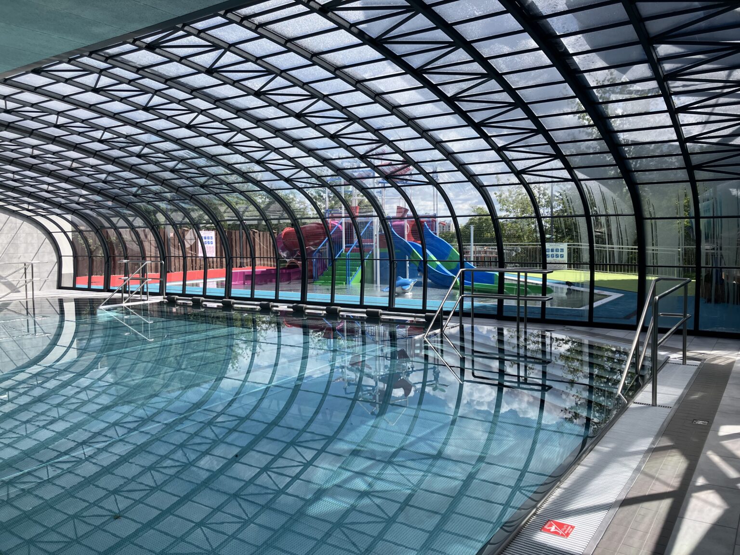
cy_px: 278
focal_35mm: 28
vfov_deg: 49.7
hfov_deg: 63.4
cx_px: 370
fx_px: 599
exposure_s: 1/1567
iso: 32
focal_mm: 3.99
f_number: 1.8
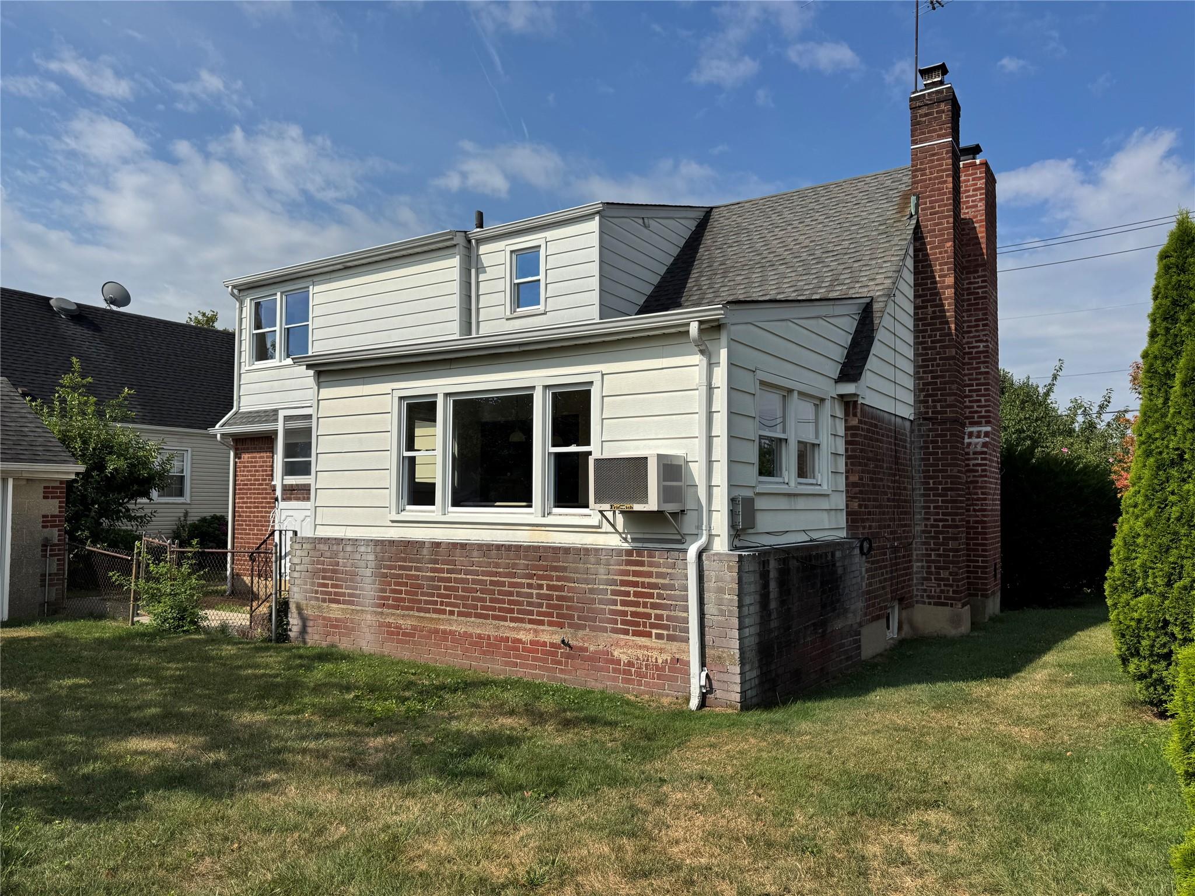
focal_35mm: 24
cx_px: 598
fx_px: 829
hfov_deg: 71.6
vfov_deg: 56.8
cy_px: 448
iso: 80
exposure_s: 1/9009
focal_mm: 6.76
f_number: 1.78
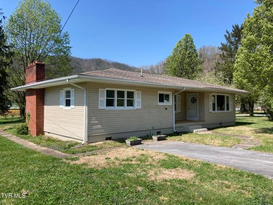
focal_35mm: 28
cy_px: 102
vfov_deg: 49.7
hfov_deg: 63.4
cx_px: 136
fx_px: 221
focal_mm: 3.99
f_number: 1.8
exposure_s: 1/1548
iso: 20
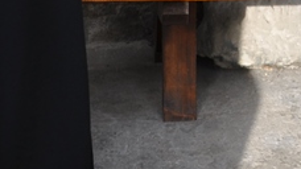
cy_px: -191
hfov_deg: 13.6
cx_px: 327
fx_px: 1237
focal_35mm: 155
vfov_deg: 7.4
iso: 200
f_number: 9
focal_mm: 22
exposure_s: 1/80
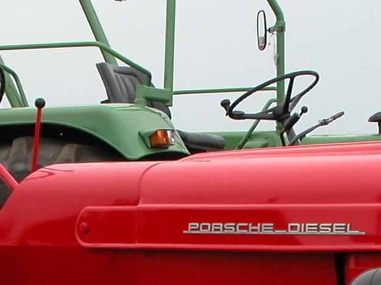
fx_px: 1574
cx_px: 219
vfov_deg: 10.2
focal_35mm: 143
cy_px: 314
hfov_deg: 13.8
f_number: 5.6
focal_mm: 8.9
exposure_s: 1/191
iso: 100
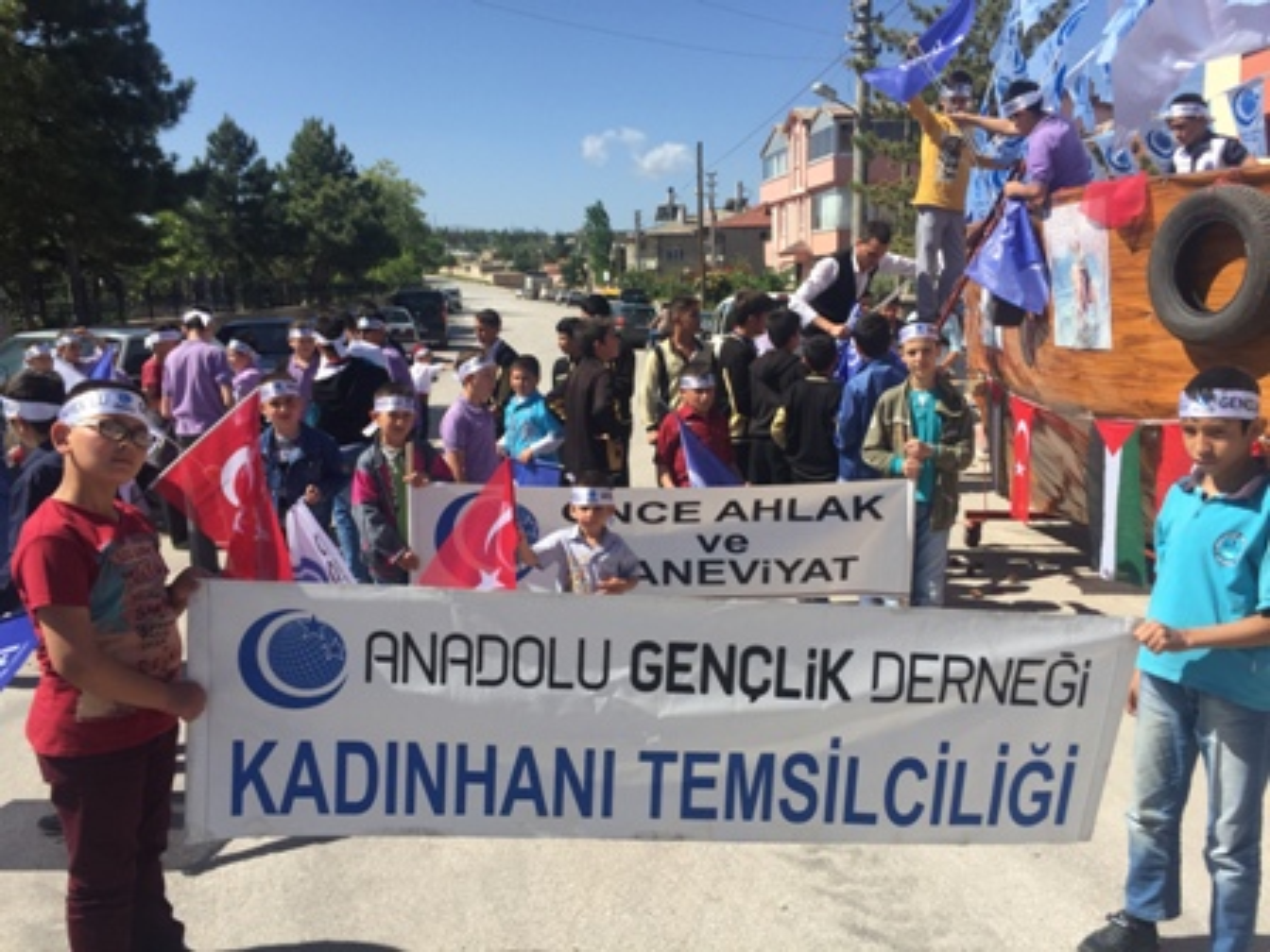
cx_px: 635
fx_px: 1064
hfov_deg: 61.7
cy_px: 476
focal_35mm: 29
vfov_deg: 48.2
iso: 32
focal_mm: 4.15
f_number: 2.2
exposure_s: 1/1980
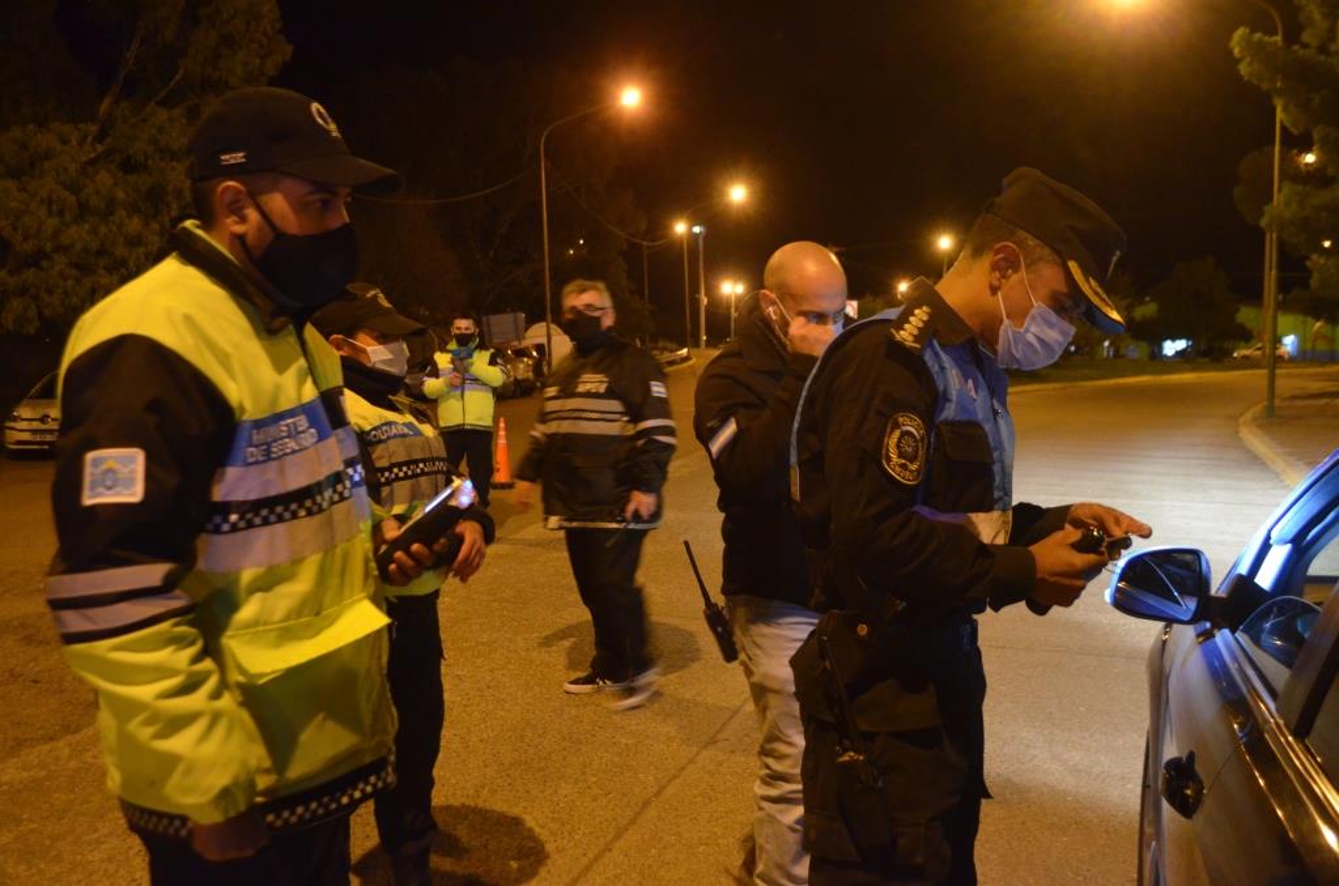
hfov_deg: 57.3
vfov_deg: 39.8
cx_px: 670
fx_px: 1225
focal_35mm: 33
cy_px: 443
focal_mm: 22
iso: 3200
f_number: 4
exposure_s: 1/25
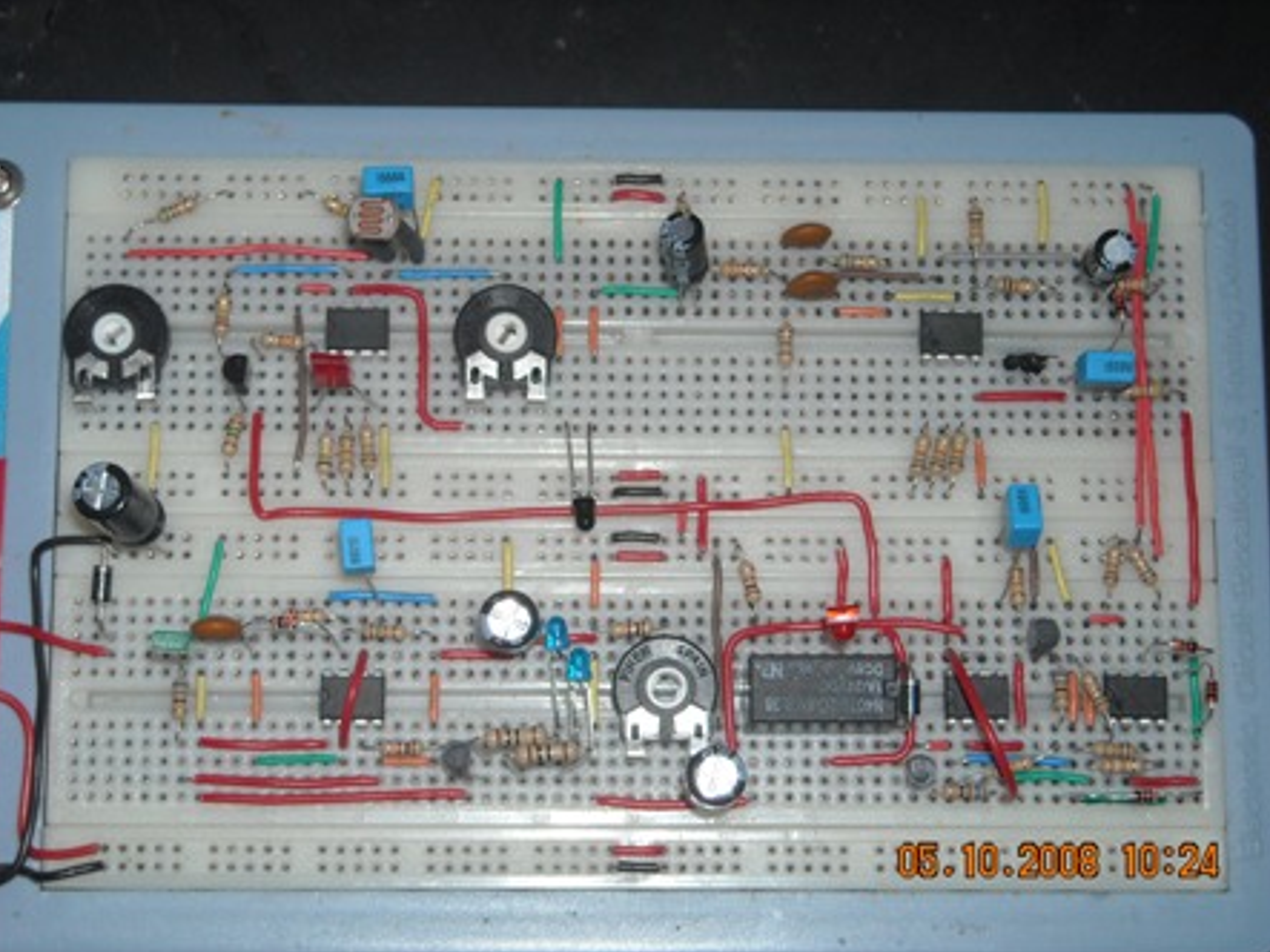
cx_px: 631
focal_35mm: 85
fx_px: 3118
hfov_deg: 23.0
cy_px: 479
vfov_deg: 17.4
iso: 200
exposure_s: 1/125
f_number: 4.1
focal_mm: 13.73
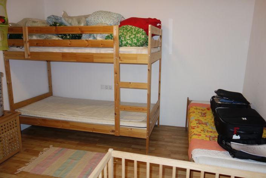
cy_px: 89
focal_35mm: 28
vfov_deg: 46.4
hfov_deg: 65.5
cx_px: 133
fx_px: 207
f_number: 1.8
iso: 160
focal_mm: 10.4
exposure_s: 1/30
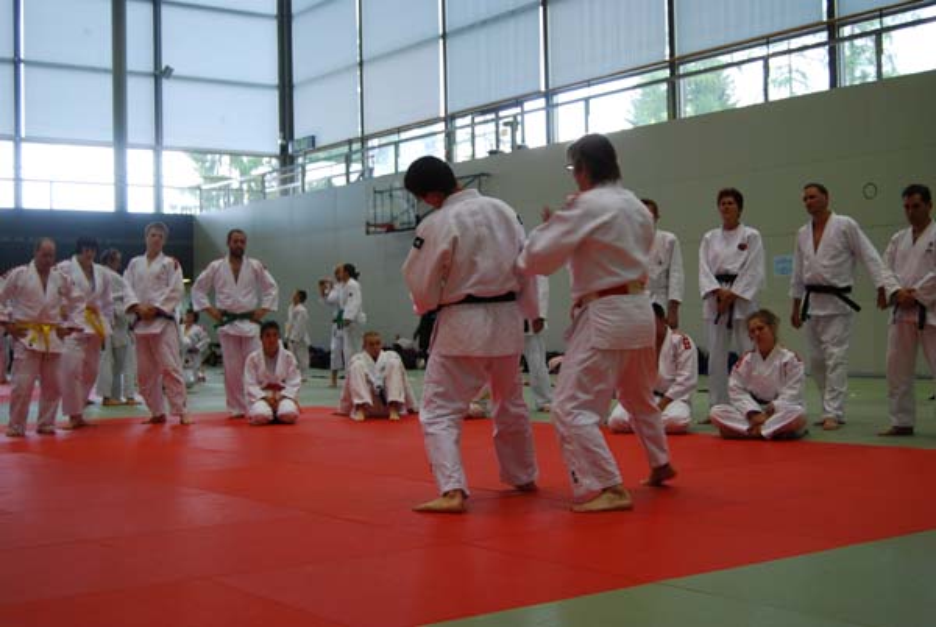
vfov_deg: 28.2
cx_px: 468
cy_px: 314
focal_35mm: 48
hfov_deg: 41.1
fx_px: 1250
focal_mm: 32
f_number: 4.5
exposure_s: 1/40
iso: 200
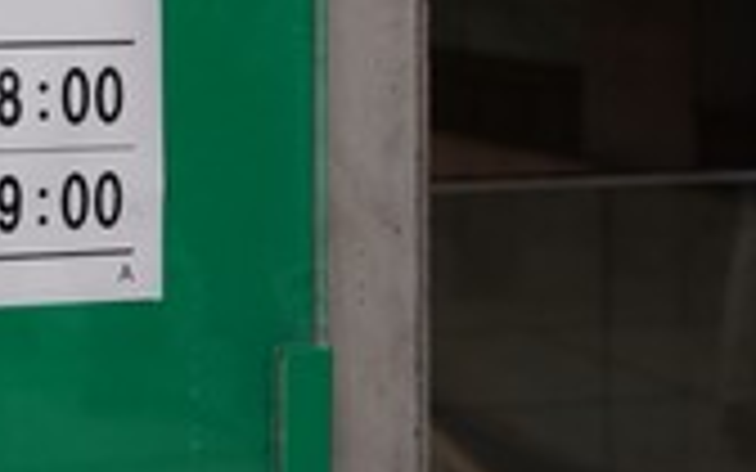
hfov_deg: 20.3
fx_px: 1793
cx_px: -392
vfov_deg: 14.5
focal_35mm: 87
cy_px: -110
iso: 125
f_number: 3.2
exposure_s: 1/80
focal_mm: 28
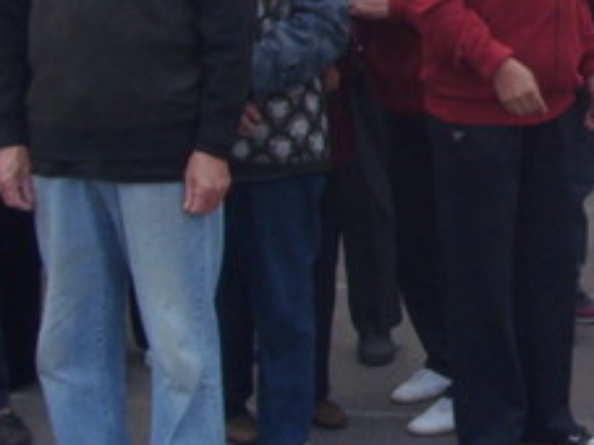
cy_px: -33
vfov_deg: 13.1
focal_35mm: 111
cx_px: 801
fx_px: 1904
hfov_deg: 16.6
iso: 80
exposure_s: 1/180
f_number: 3.5
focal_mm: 6
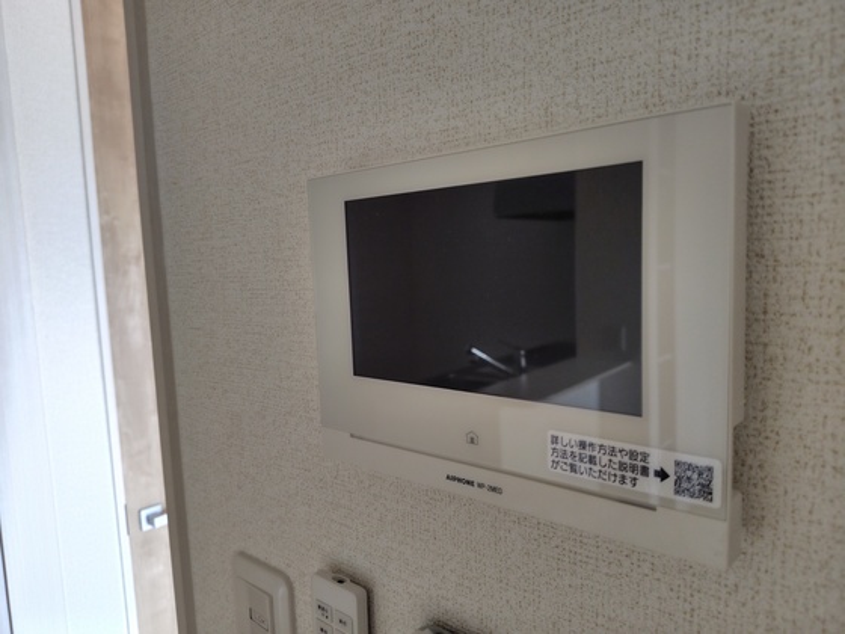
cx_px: 422
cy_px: 317
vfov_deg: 58.9
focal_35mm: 23
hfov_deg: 73.9
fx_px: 561
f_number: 1.9
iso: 277
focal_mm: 5.6
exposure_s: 1/120
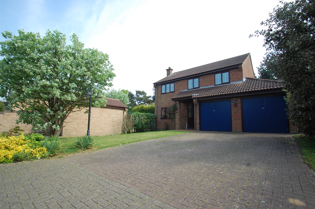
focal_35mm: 16
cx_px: 158
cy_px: 104
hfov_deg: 95.1
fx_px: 144
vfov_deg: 71.9
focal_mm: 11
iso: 200
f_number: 7.1
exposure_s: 1/200
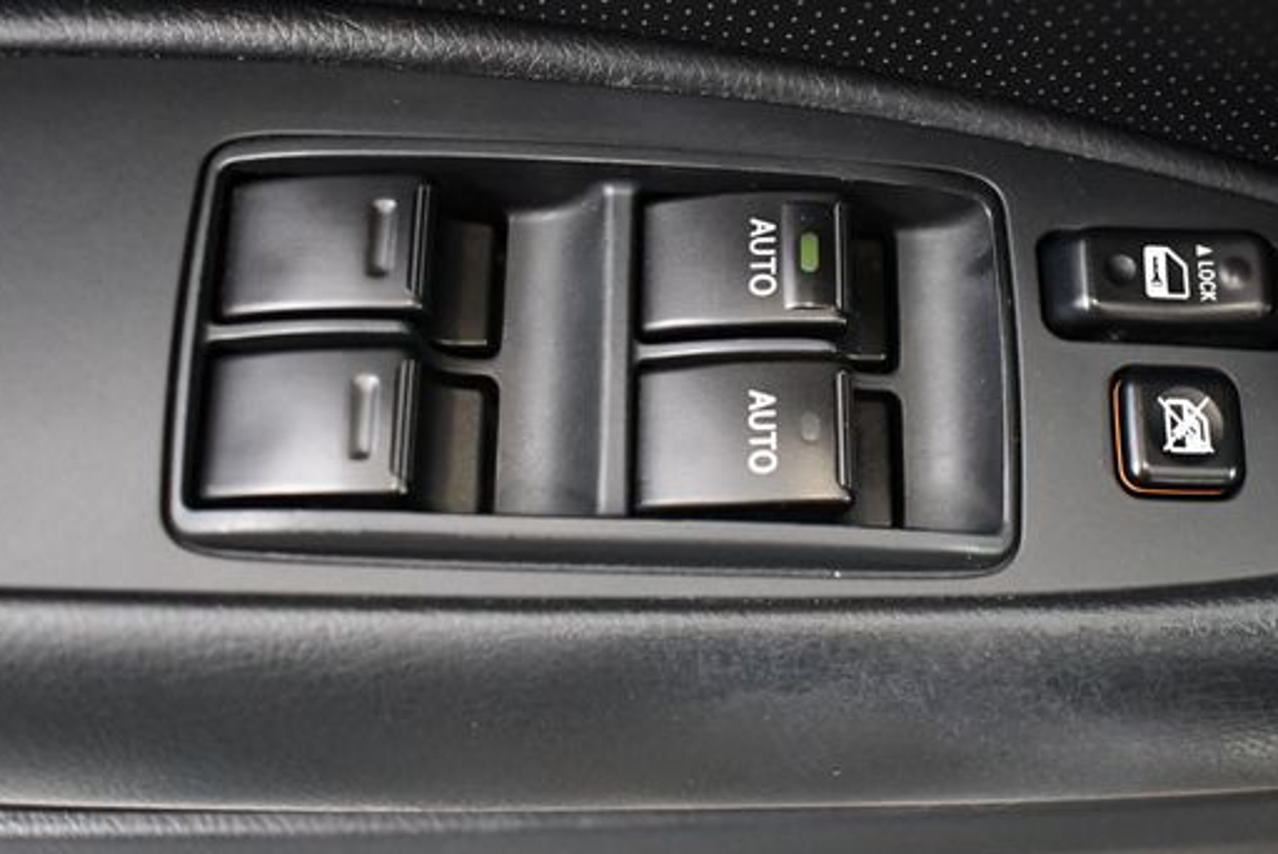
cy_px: 415
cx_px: 781
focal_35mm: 45
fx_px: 1598
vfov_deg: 29.9
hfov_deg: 43.3
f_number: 3.5
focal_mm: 18
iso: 3200
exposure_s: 1/60
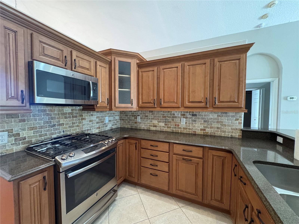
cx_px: 150
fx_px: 121
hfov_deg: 102.1
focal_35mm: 14
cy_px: 112
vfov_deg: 85.7
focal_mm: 2.22
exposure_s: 1/60
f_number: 2.2
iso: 640
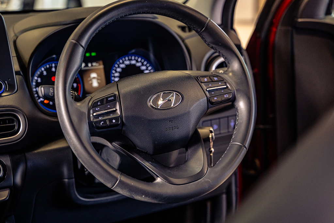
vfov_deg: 20.6
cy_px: 112
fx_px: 612
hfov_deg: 30.5
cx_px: 167
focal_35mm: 66
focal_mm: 66
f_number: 3.5
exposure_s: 1/125
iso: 1600
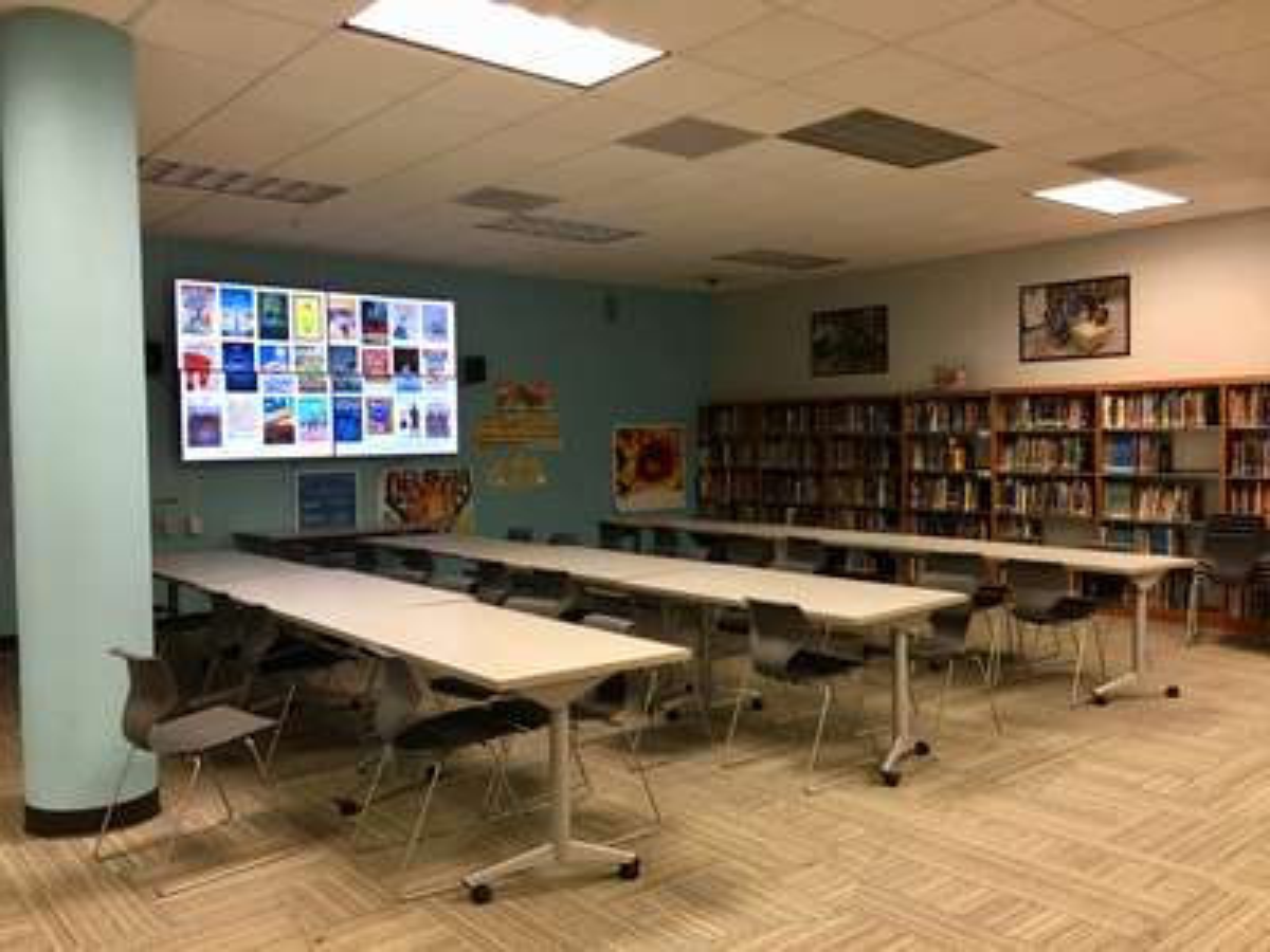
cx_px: 635
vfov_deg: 48.2
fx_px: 1064
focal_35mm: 29
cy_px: 476
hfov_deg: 61.7
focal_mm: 4.15
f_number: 2.2
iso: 40
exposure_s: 1/15
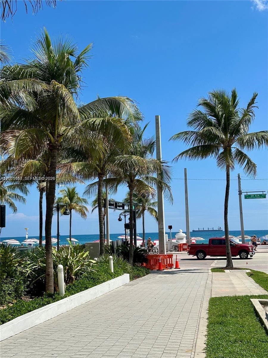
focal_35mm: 48
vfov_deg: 39.7
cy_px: 179
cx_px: 134
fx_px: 495
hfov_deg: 30.3
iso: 64
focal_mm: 6.86
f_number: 1.78
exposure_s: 1/6623
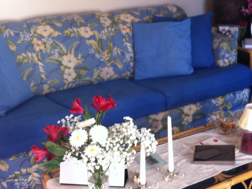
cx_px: 205
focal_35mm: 60
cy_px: 64
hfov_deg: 31.3
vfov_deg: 24.2
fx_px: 436
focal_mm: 3.85
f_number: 2.8
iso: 160
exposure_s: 1/15
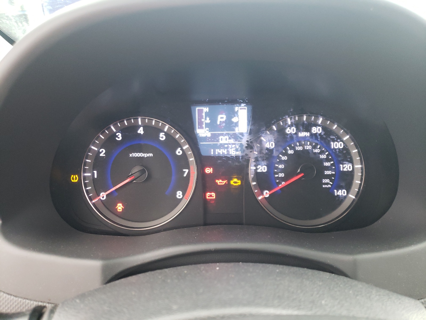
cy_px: 160
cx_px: 213
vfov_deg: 53.1
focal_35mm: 26
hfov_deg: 67.3
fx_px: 320
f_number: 1.5
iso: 289
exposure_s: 1/30
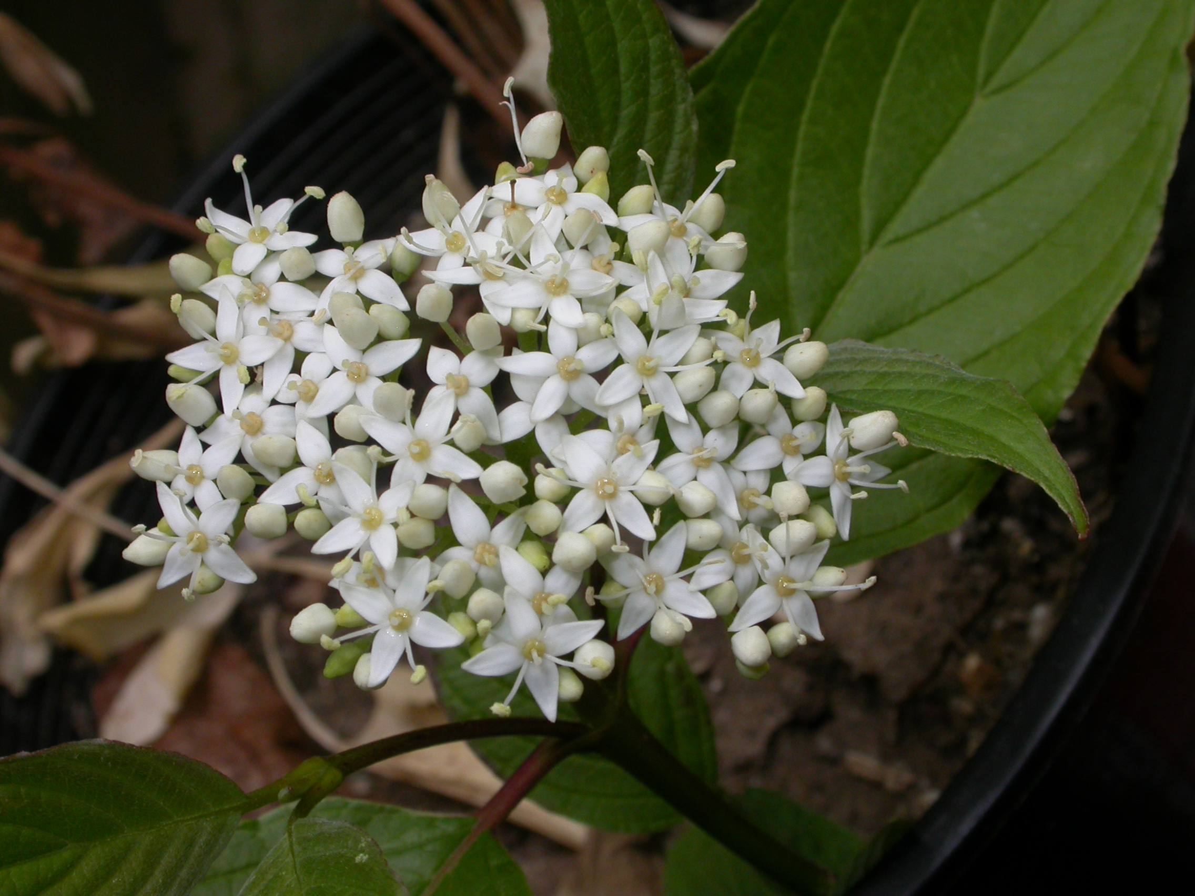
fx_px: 2727
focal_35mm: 79
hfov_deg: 24.7
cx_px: 598
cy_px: 448
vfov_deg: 18.7
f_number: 7.1
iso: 100
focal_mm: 16.4
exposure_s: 1/78.8
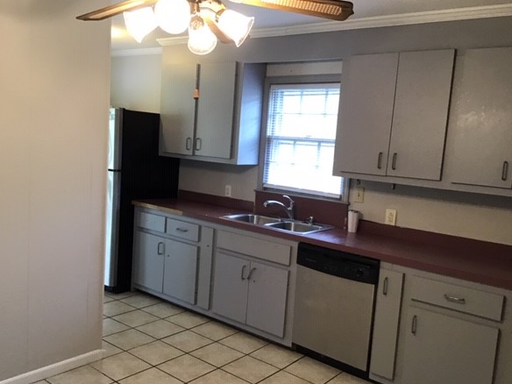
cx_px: 238
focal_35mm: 34
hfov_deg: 53.9
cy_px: 202
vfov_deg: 41.8
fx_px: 503
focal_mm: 3.3
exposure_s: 1/30
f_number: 2.4
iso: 100
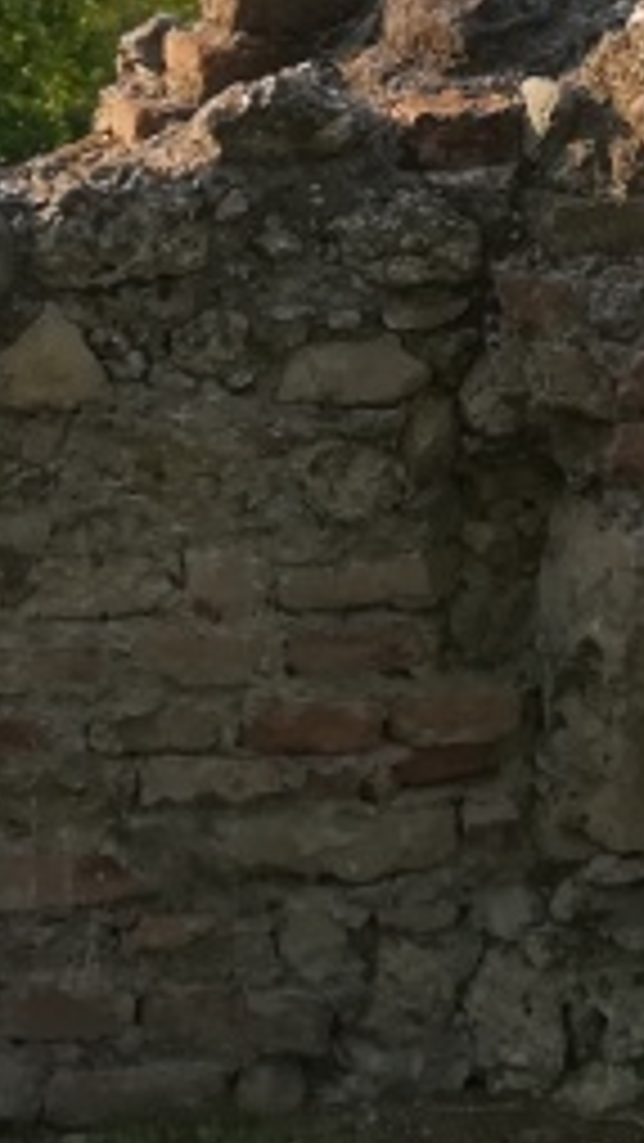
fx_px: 3459
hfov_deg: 10.5
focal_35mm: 114
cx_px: -36
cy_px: -225
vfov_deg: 17.9
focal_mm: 3.83
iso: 50
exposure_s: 1/330
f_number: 2.2
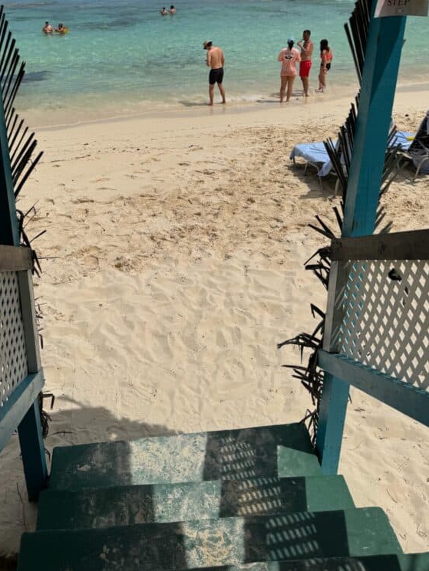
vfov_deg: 54.4
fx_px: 545
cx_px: 151
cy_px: 198
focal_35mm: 33
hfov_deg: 42.5
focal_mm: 6.76
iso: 64
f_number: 1.78
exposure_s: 1/12346
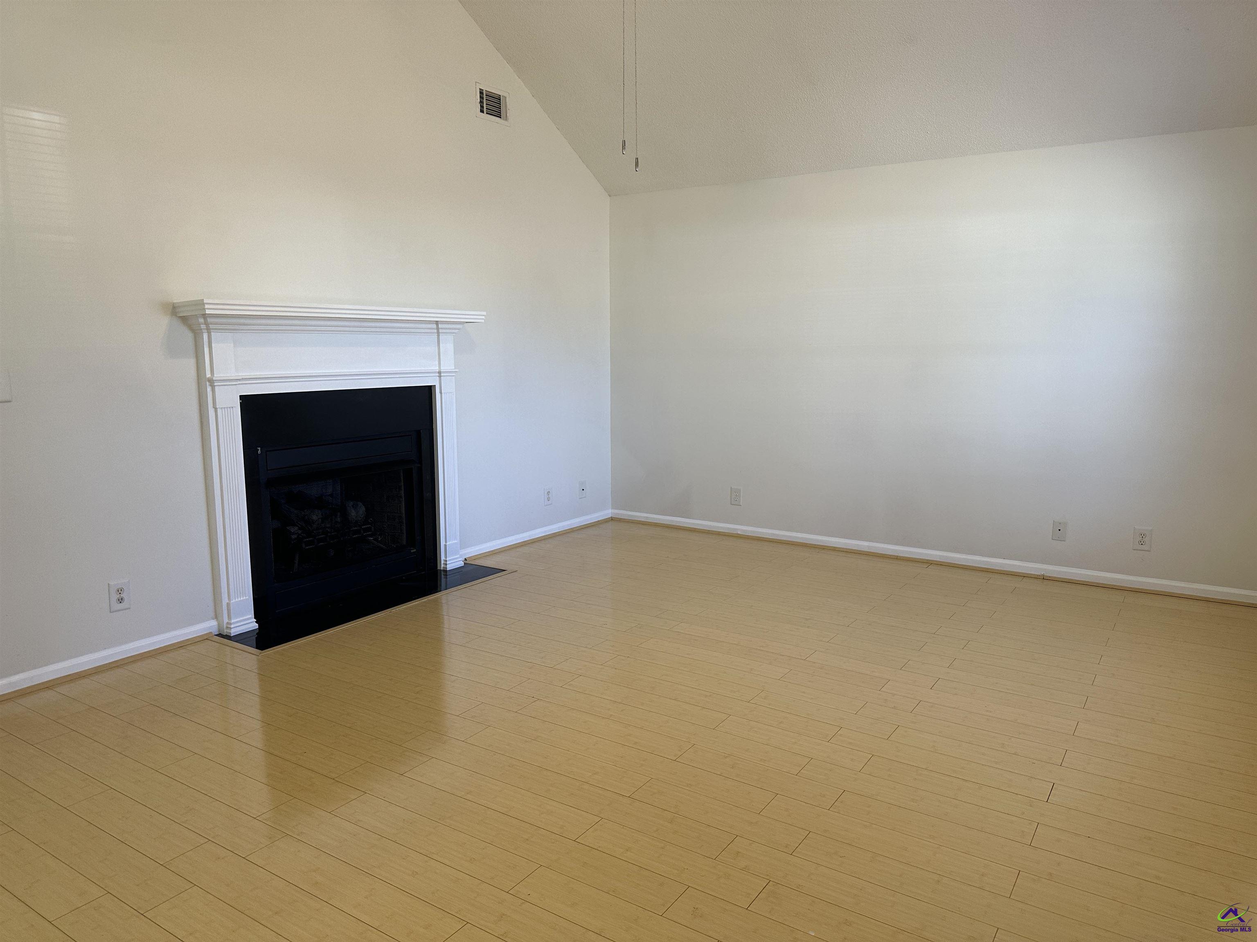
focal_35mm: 24
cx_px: 628
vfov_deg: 56.8
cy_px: 471
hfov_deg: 71.6
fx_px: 872
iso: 125
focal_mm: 6.86
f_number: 1.78
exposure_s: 1/120
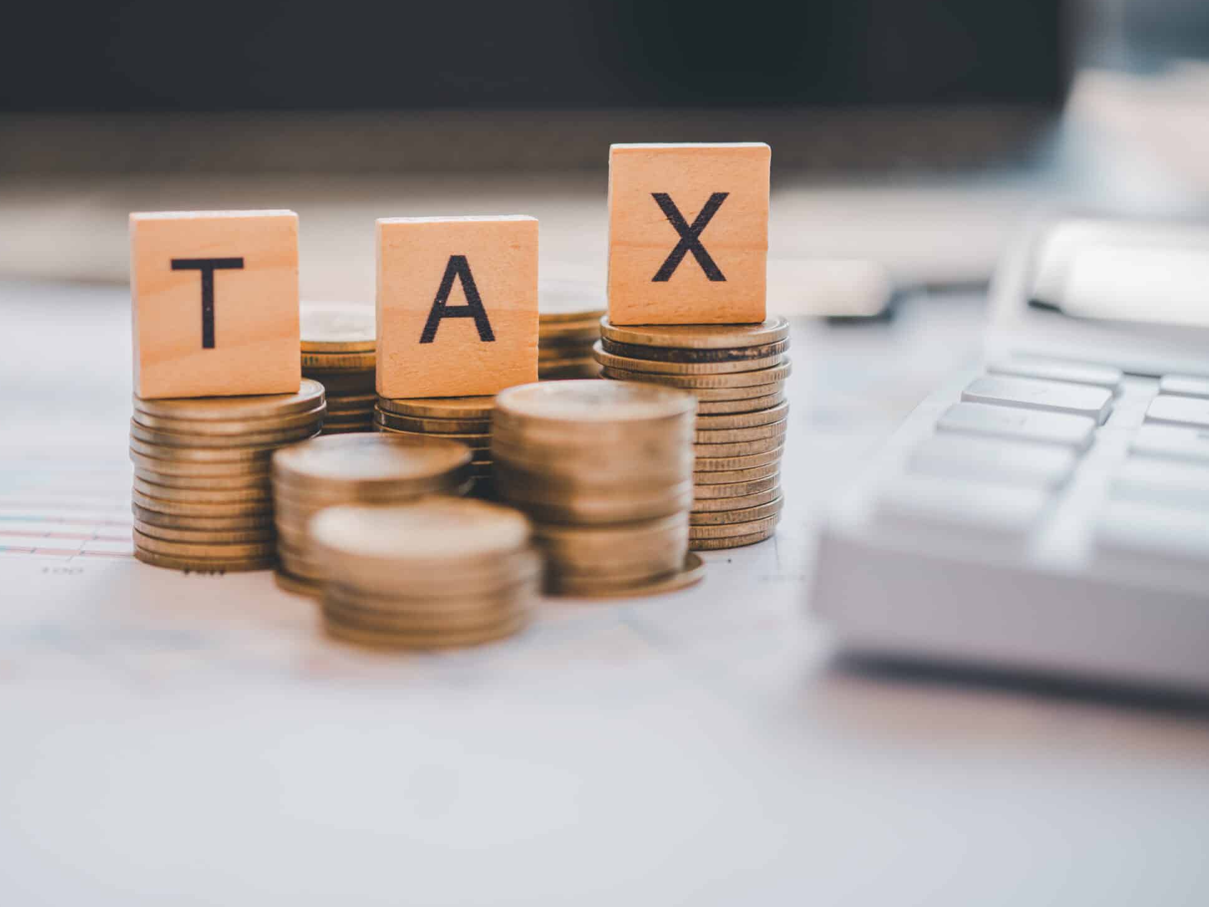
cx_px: 449
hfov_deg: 25.6
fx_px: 2654
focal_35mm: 76
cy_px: 393
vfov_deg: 19.4
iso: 100
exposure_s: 1/250
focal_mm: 60
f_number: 3
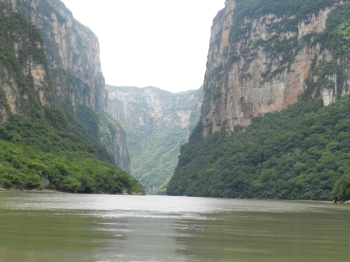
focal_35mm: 51
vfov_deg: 28.6
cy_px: 136
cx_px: 173
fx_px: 516
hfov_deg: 37.5
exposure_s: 1/400
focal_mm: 8.1
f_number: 4.2
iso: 160
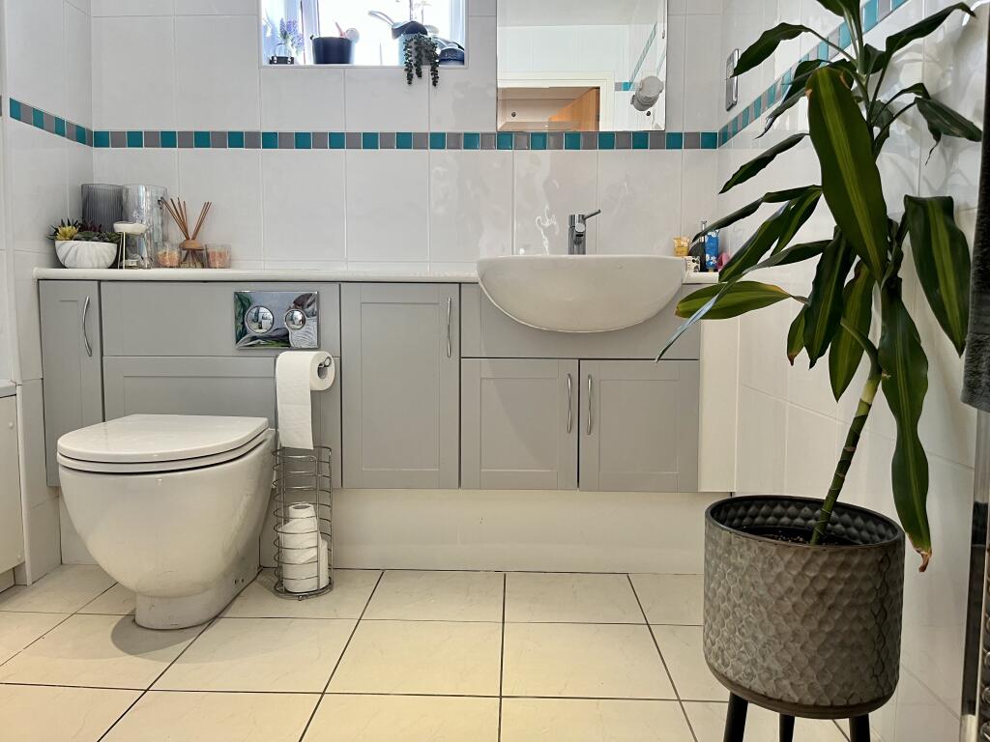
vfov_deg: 53.1
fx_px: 744
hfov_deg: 67.3
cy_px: 371
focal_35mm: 26
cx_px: 495
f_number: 1.6
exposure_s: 1/50
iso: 80
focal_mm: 5.1
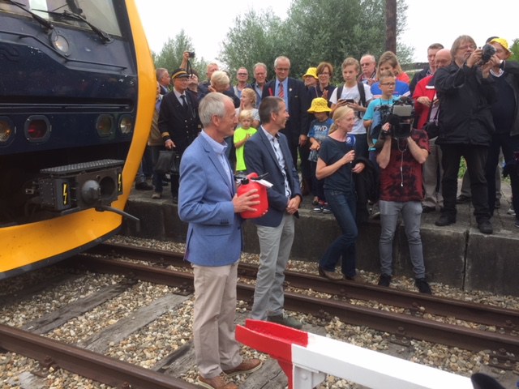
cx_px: 260
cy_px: 194
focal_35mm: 29
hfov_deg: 61.7
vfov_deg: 48.2
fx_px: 435
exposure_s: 1/196
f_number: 2.2
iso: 32
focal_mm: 4.15
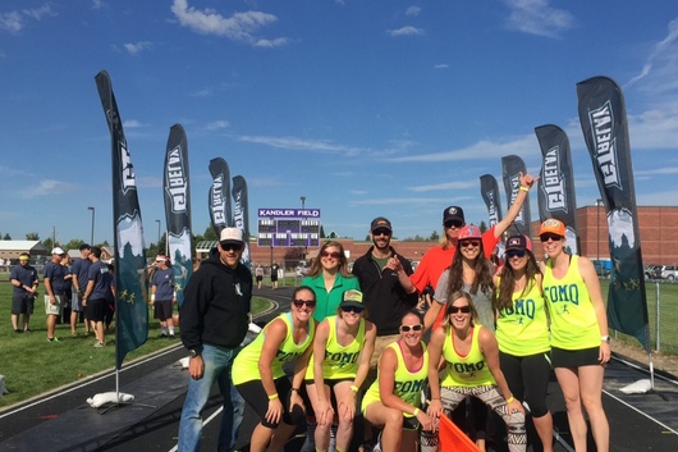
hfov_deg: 47.2
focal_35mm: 41
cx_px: 399
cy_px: 260
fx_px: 772
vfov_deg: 32.6
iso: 32
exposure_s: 1/2825
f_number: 2.2
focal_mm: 4.15
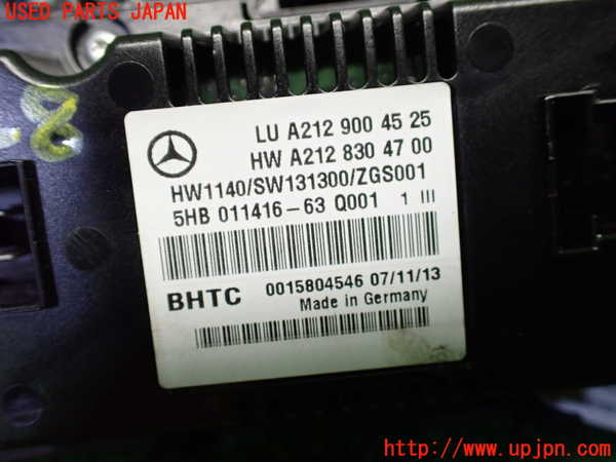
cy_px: 231
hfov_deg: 60.0
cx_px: 308
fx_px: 534
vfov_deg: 46.8
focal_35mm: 30
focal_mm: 5.4
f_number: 2.3
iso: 800
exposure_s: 1/125
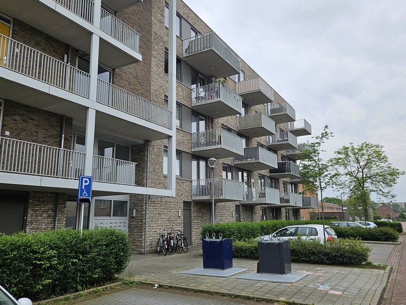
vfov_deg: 48.2
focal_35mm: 29
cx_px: 208
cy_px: 140
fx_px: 340
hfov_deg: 61.7
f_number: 1.8
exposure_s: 1/496
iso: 25
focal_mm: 5.4
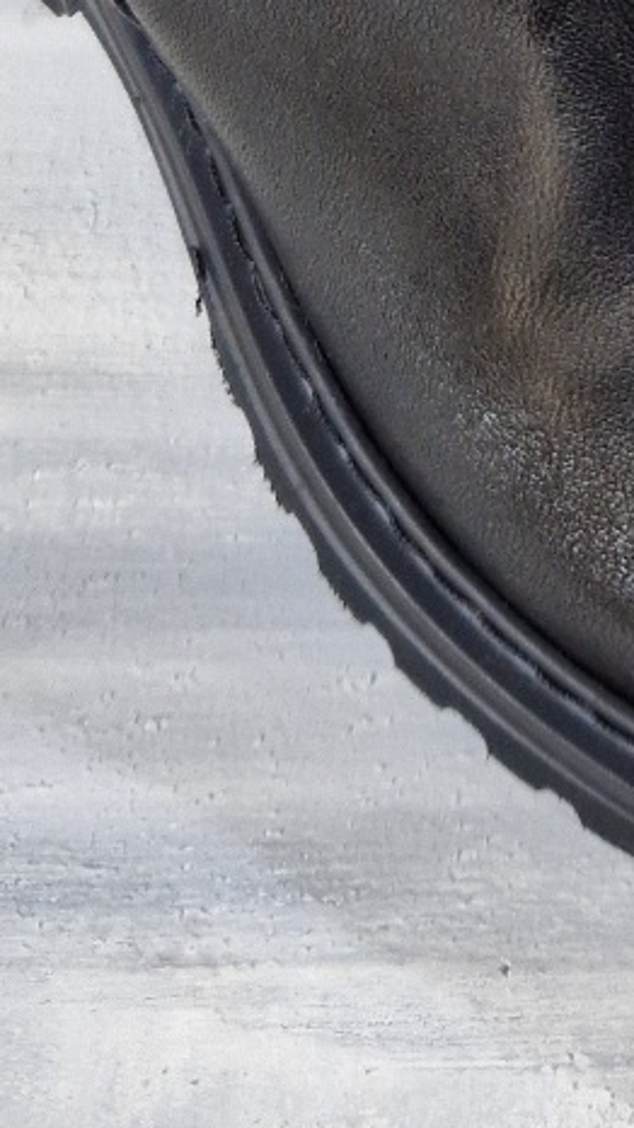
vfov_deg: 20.9
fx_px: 2571
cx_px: 815
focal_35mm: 86
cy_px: -576
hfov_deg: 13.6
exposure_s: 1/100
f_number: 1.8
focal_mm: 5.4
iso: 400
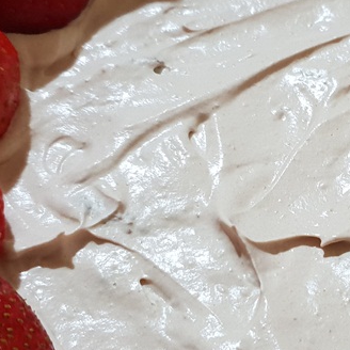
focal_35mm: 70
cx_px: 309
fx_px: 801
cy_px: 174
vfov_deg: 24.7
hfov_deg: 24.0
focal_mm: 4.3
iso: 320
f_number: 1.5
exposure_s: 1/25
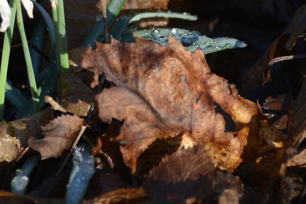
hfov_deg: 3.9
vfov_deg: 2.6
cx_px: -27
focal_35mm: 525
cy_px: -15
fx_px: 4462
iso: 500
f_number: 4.8
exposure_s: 1/1000
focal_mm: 122
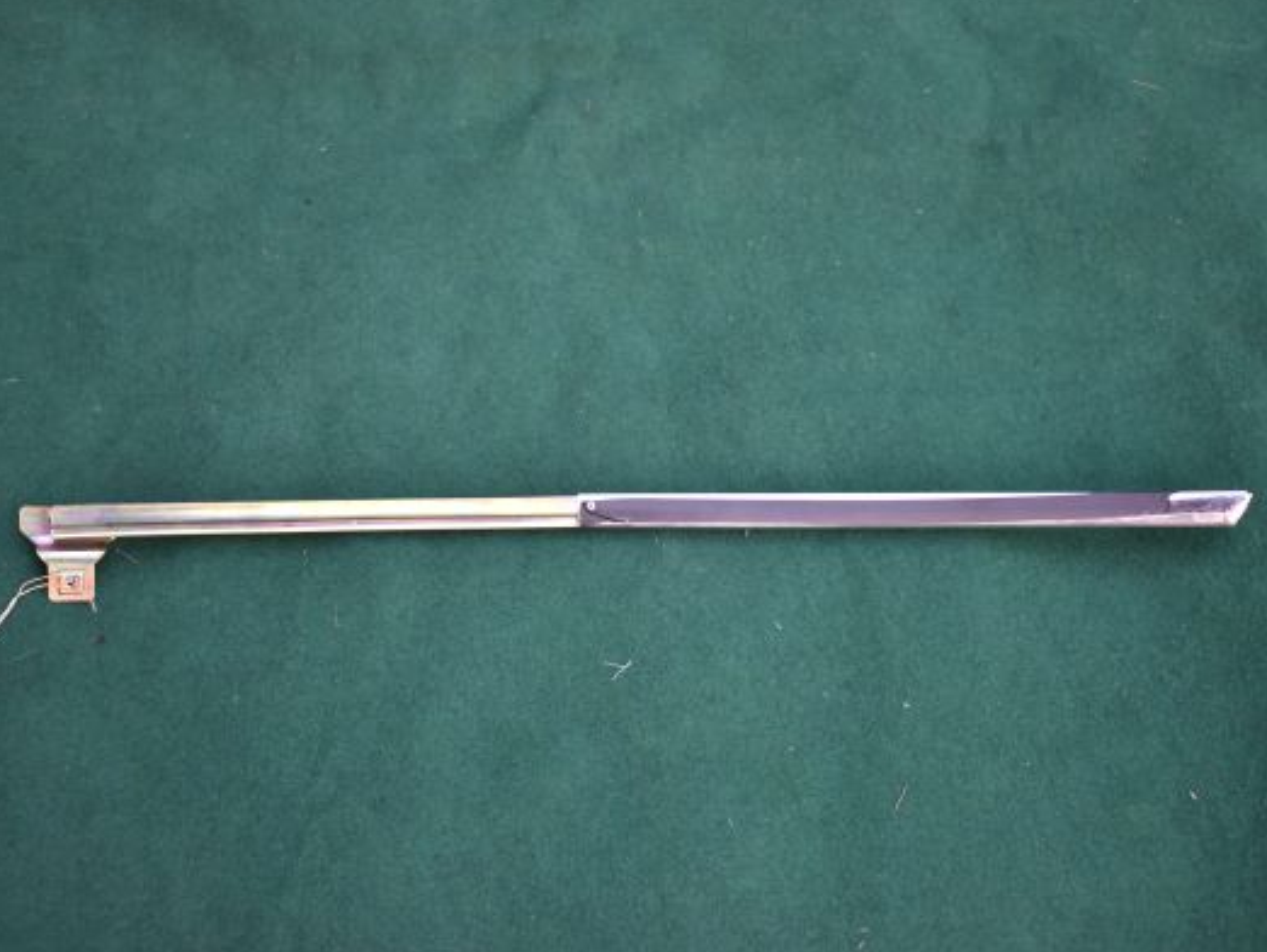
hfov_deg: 36.1
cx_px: 600
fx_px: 1941
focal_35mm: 53
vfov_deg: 27.5
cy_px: 469
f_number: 4.5
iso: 500
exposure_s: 1/50
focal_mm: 32
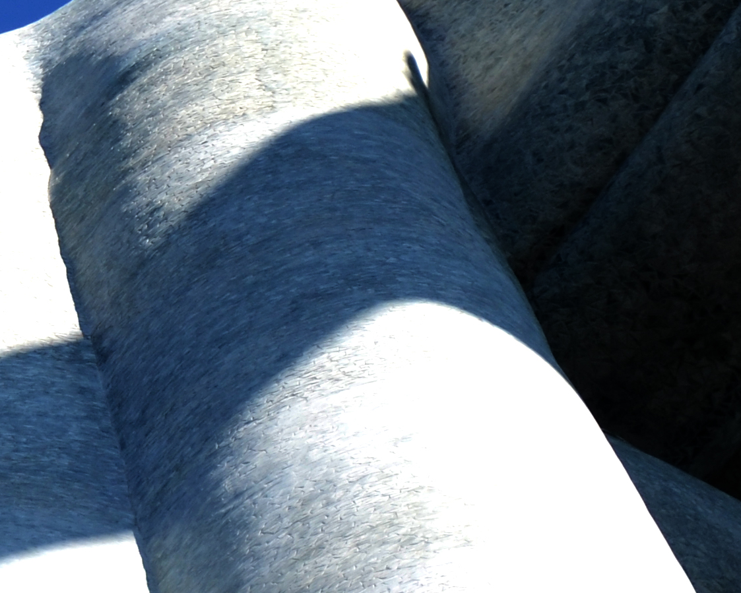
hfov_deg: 3.4
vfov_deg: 2.7
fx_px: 12438
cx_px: -625
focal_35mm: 567
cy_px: 399
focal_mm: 92
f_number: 5.6
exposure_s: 1/500
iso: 160
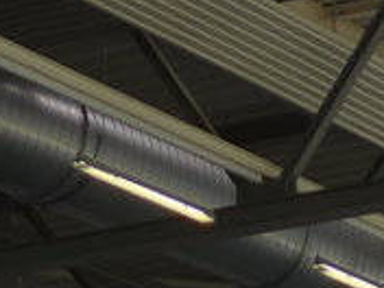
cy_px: 975
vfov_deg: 5.0
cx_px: 720
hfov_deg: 6.9
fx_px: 3106
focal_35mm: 280
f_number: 2.8
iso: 80
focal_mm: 8.4
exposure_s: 1/250
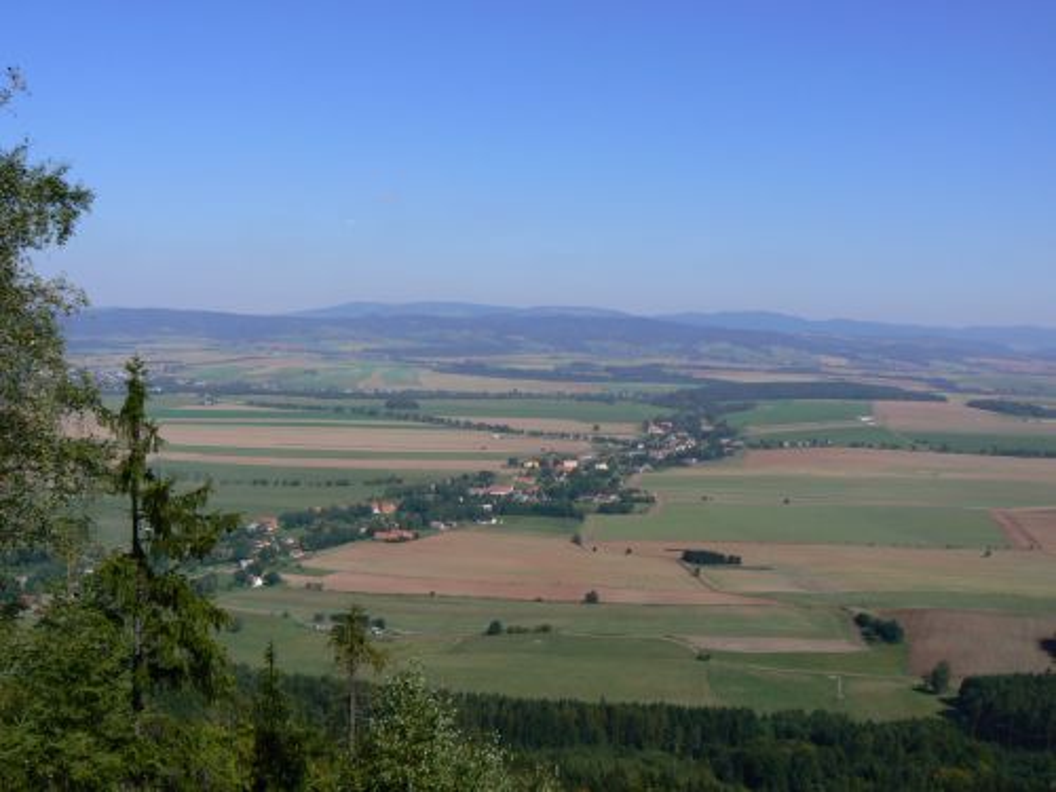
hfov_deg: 51.4
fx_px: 1098
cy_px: 396
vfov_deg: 39.7
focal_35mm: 36
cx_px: 528
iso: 80
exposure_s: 1/400
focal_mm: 6
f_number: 8
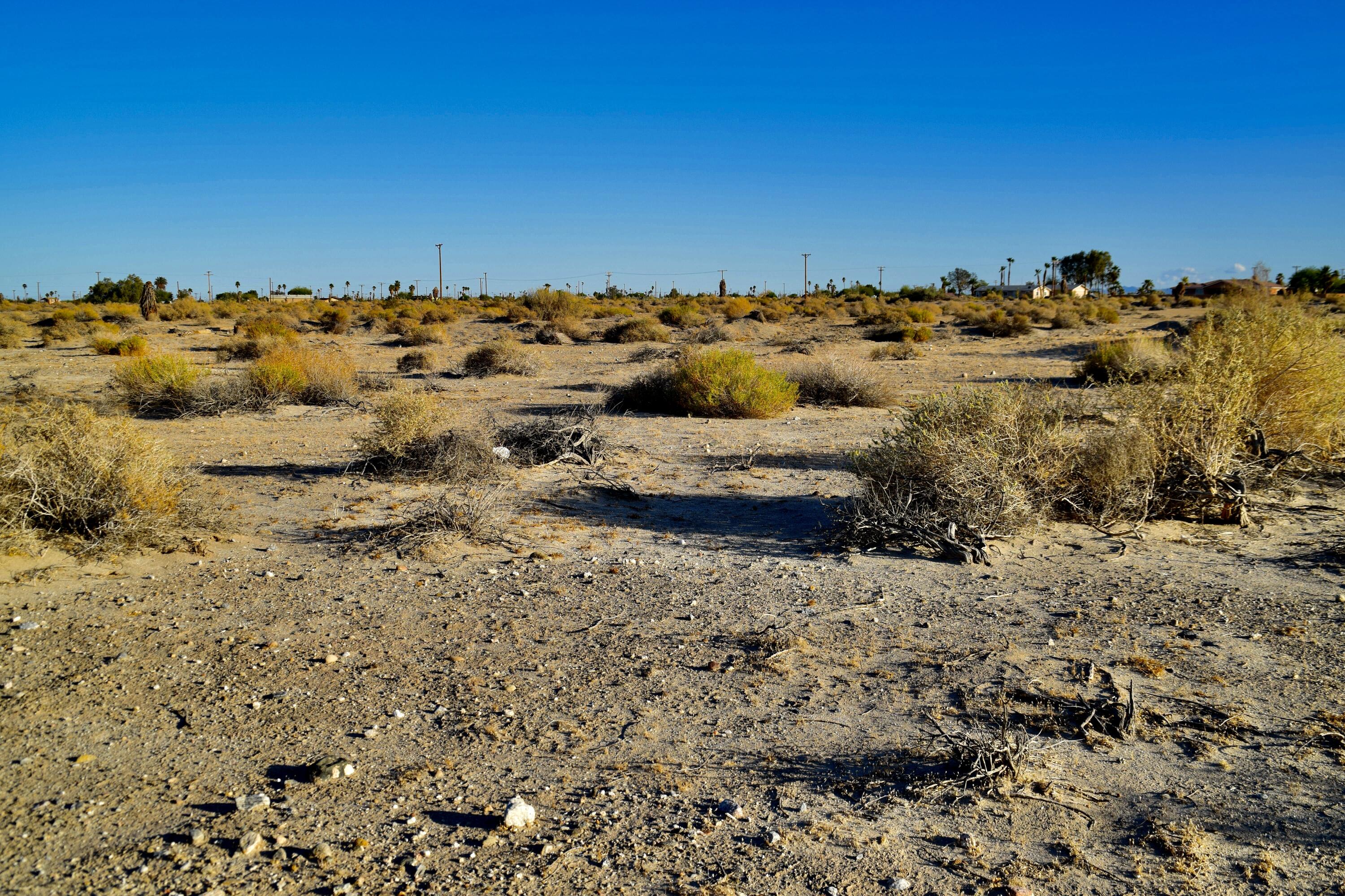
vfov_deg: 35.5
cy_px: 448
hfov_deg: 51.3
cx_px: 672
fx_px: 1401
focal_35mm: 38
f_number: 10
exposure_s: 1/400
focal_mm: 25
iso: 200
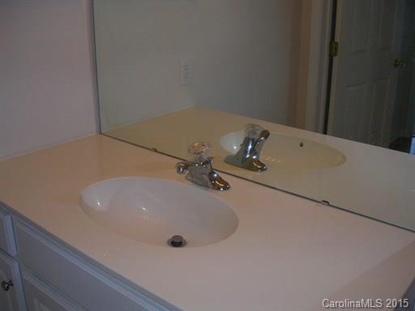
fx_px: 456
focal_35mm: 38
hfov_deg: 49.0
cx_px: 208
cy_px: 156
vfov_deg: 37.7
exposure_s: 1/60.1
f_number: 2.8
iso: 50
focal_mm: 5.8
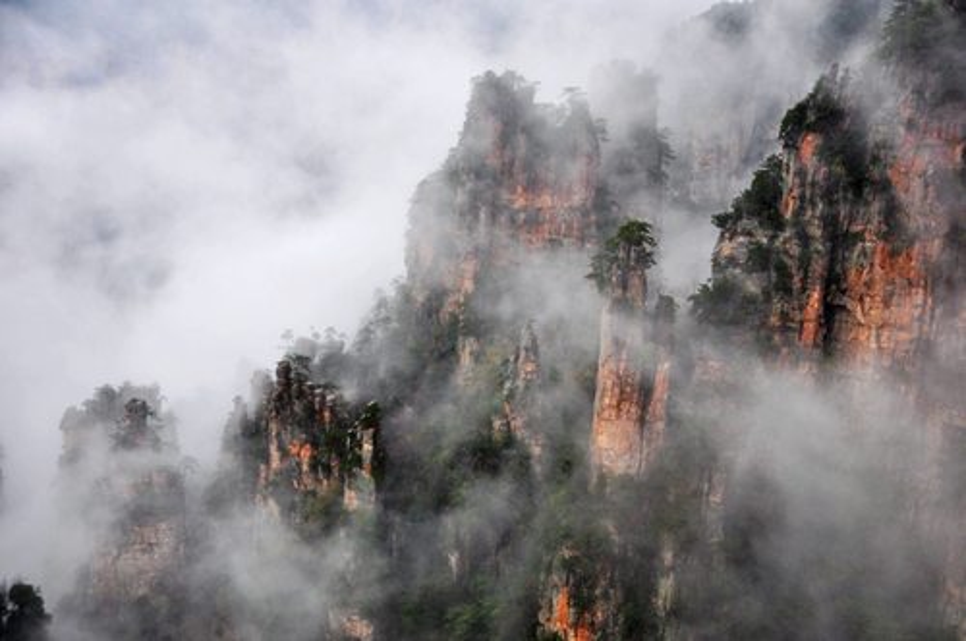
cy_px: 320
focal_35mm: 60
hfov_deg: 33.4
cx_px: 483
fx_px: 1608
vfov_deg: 22.6
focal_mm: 40
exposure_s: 1/20
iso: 200
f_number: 4.5
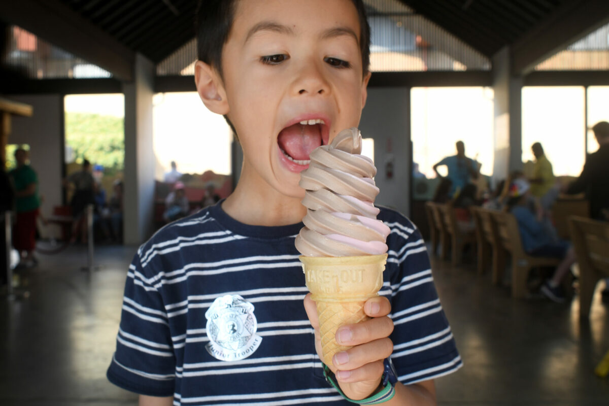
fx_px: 609
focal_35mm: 36
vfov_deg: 36.9
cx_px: 304
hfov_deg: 53.1
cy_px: 203
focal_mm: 24
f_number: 6.3
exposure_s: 1/100
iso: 400
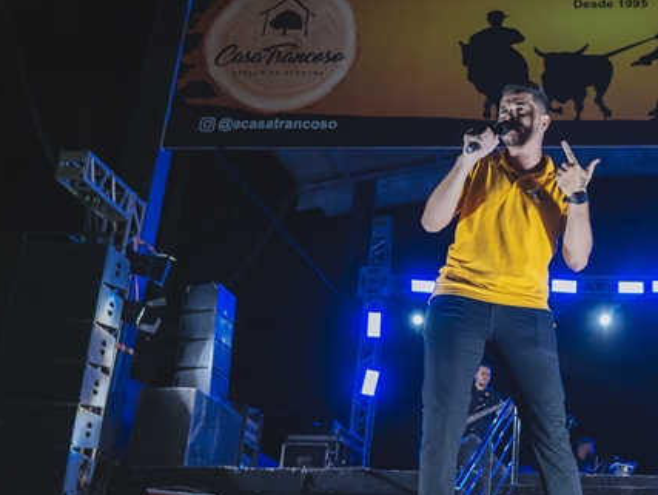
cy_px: 168
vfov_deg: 24.3
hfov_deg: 31.0
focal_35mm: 60
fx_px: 1141
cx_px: 563
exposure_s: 1/320
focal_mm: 24
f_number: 2.8
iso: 2500
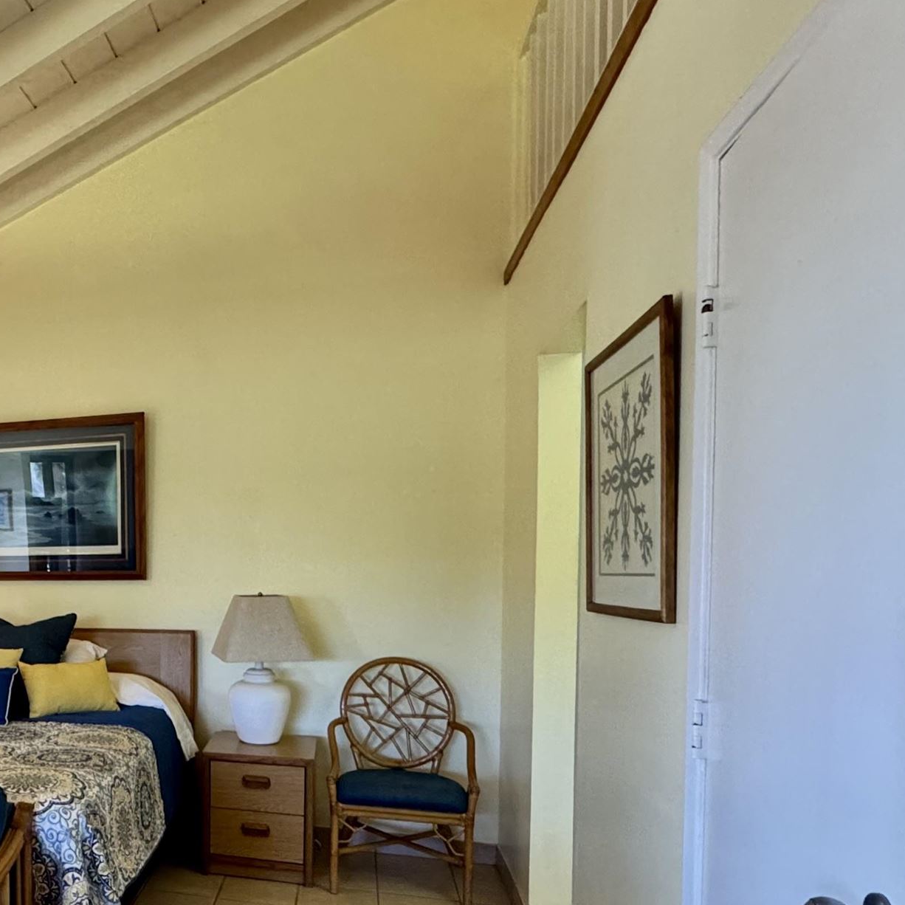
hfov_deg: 43.7
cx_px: -30
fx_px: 917
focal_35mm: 31
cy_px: 610
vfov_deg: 51.5
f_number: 2.2
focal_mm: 2.22
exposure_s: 1/120
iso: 320
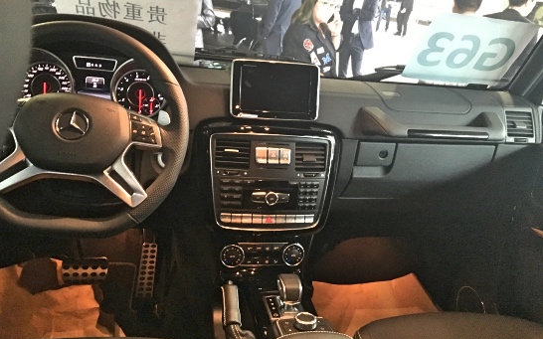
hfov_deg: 61.2
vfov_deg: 40.6
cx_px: 272
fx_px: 459
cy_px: 166
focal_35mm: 31
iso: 320
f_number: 2.2
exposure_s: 1/17
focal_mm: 4.15
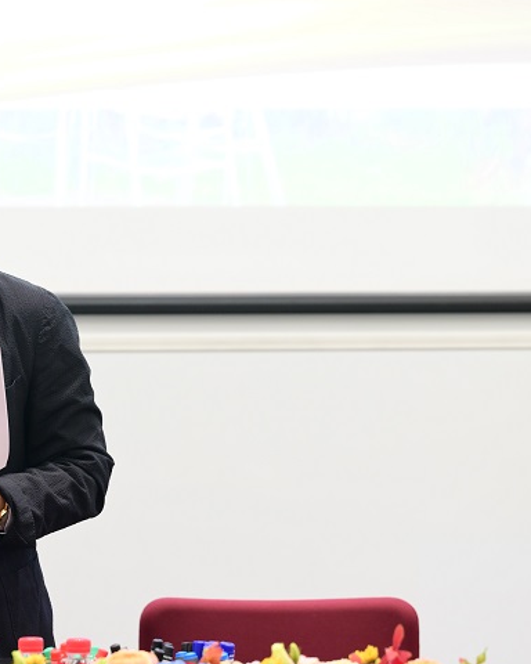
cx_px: 115
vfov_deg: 10.6
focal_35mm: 182
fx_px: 3575
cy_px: 322
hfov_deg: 8.5
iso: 1250
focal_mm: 97
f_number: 3.5
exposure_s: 1/160
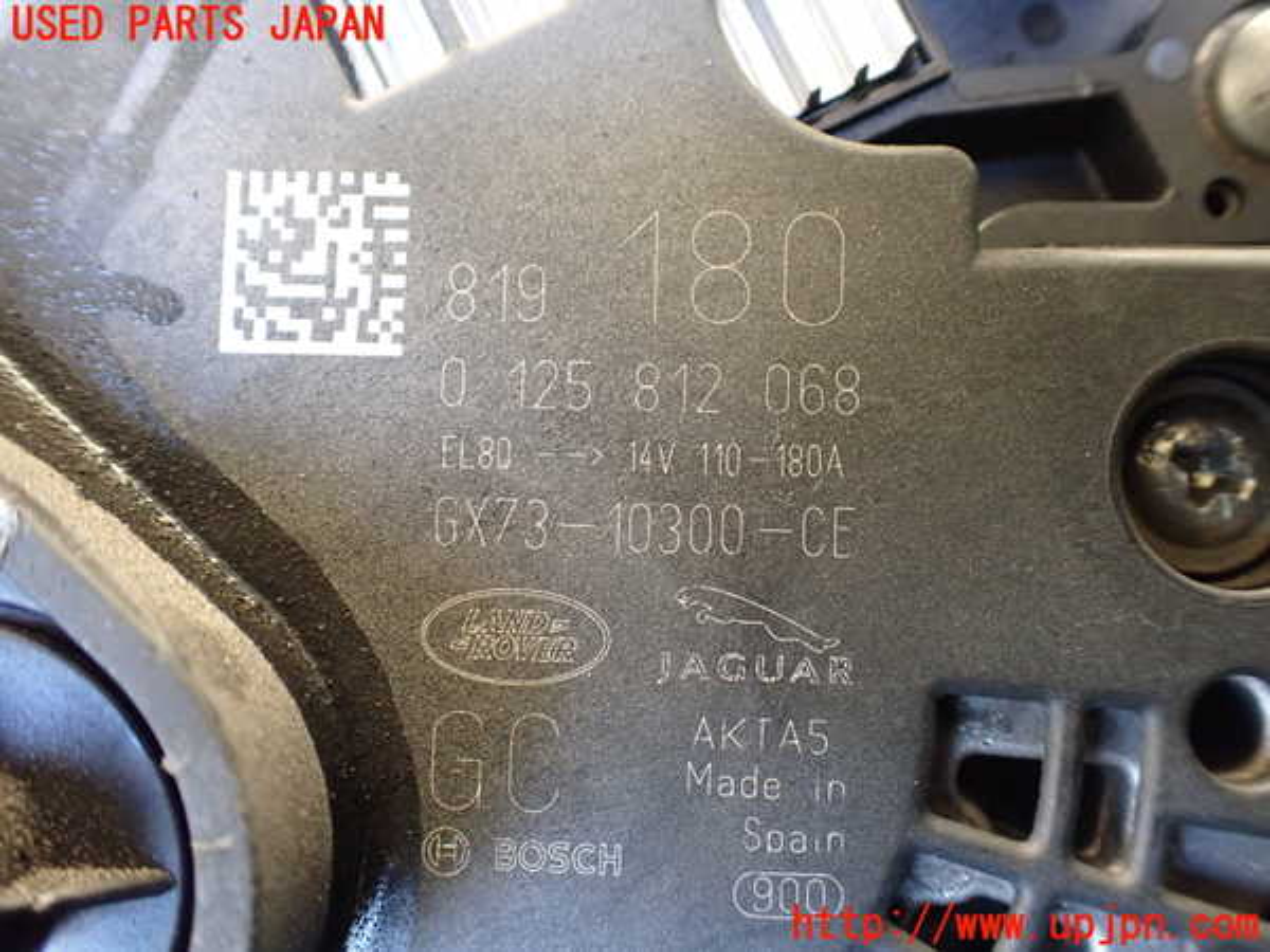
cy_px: 476
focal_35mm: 30
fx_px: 1101
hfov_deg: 60.0
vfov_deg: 46.8
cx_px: 635
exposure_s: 1/80
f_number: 2.3
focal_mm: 5.4
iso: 800
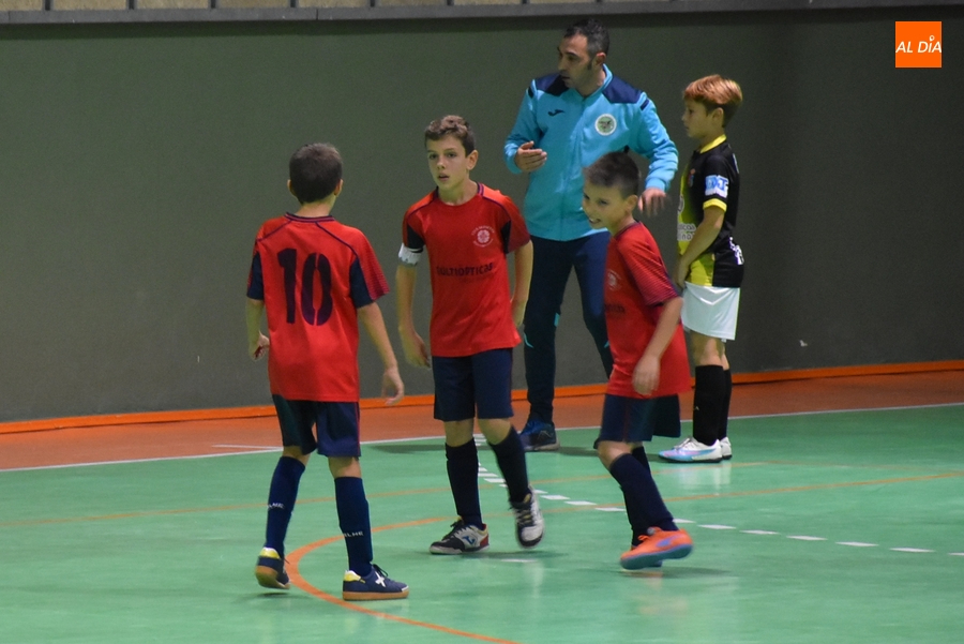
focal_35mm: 210
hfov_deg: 9.8
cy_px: 322
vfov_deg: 6.5
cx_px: 482
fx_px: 5626
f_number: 5.6
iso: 3200
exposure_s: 1/125
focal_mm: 140
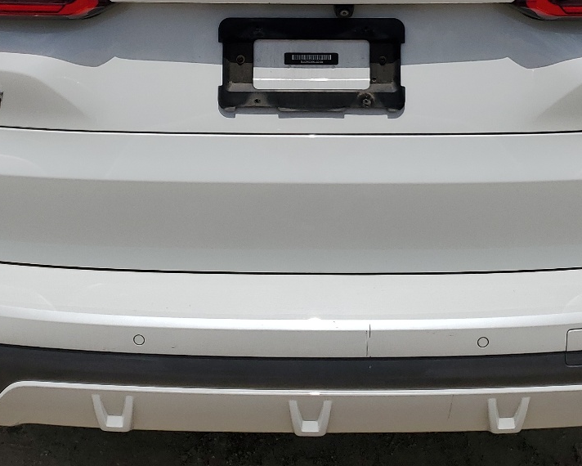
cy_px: 34
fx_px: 982
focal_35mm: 57
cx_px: 316
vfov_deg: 25.7
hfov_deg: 33.0
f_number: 1.5
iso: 51
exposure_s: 1/10000
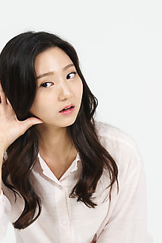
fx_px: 2176
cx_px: -12
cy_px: 147
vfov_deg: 6.4
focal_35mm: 322
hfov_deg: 4.3
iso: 100
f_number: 14
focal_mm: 175
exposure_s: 1/125
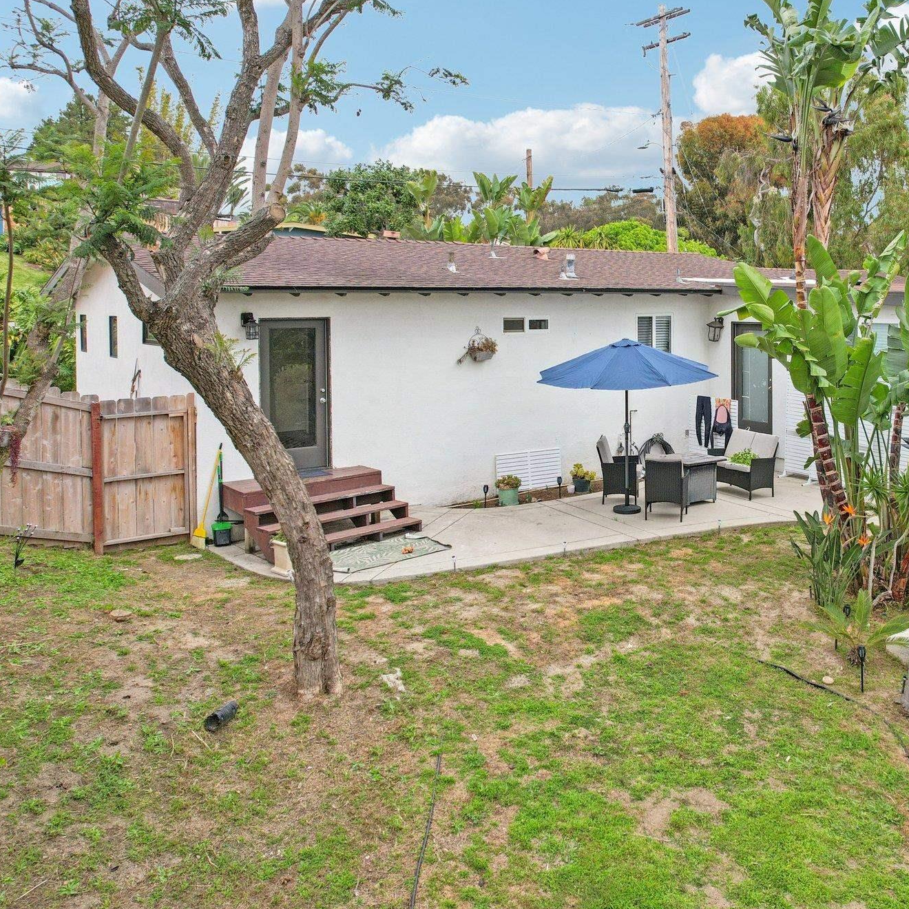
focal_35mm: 29
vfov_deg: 55.6
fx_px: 862
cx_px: 666
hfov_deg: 53.5
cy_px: 455
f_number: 2.8
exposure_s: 1/1250
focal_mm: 8.4
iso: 120
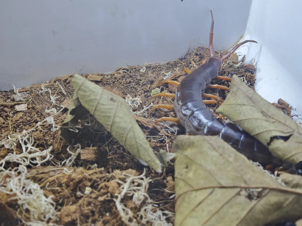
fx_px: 532
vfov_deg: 24.0
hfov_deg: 31.7
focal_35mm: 61
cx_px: 150
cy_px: 112
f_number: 2
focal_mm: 9
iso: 1000
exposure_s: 1/33.3
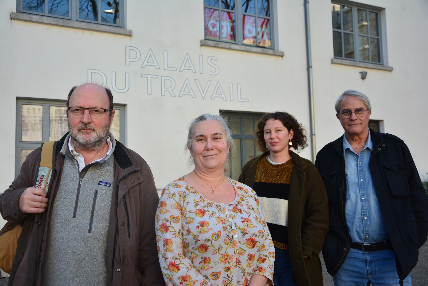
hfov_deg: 53.1
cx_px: 214
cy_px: 143
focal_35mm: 36
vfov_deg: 36.9
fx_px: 428
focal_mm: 24
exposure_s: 1/640
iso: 400
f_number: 3.8
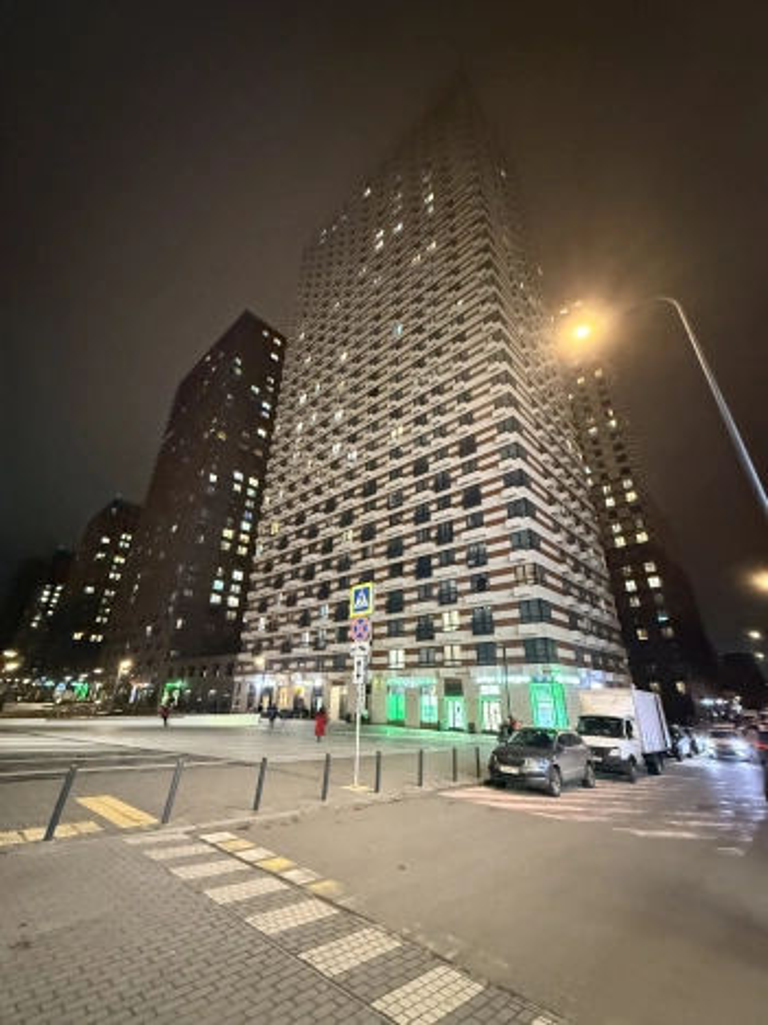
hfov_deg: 85.7
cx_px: 384
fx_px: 414
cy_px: 512
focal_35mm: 14
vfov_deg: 102.1
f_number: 2.2
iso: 1250
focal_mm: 2.22
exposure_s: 1/42
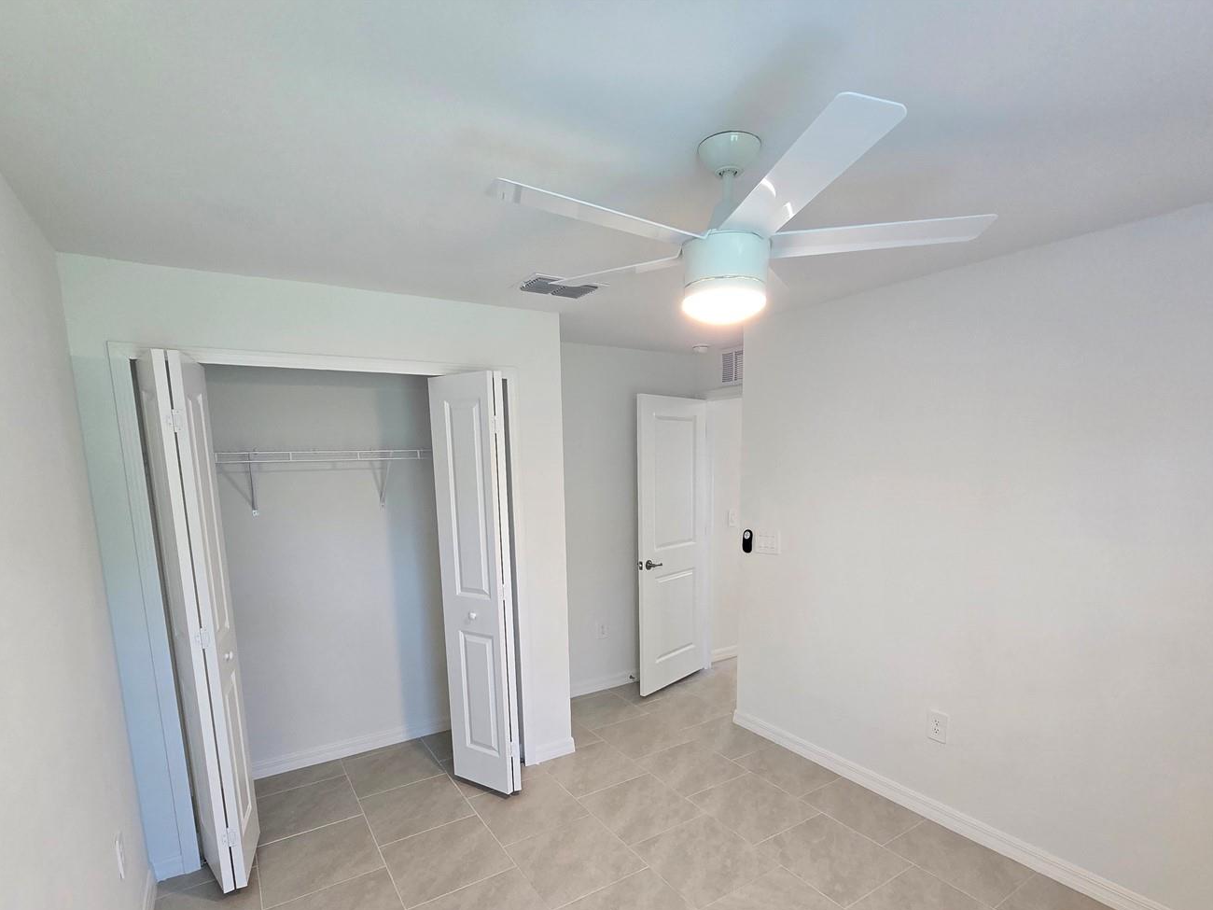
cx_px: 610
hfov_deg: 94.5
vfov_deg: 77.0
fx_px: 561
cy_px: 557
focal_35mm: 16
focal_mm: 2.2
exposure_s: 1/60
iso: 160
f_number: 2.2
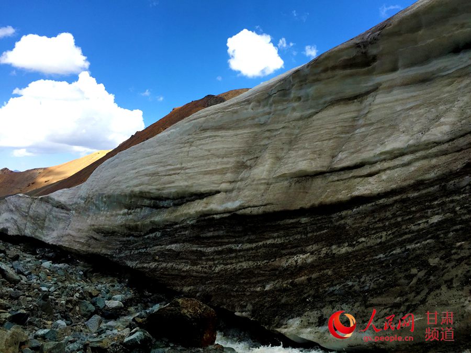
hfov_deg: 61.7
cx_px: 236
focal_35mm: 29
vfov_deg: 48.2
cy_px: 176
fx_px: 395
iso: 32
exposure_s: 1/1721
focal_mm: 4.15
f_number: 2.2
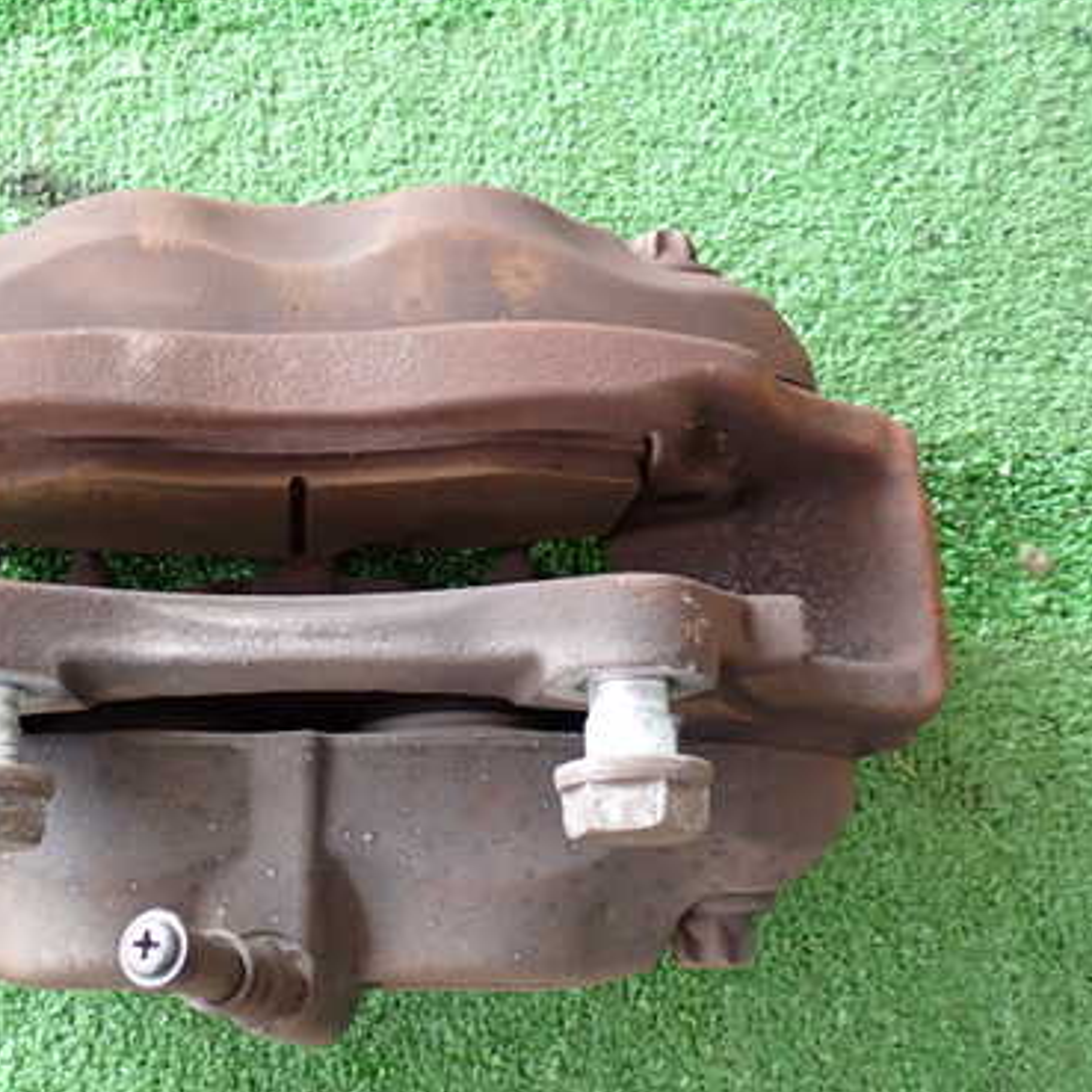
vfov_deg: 36.8
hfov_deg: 35.8
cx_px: 243
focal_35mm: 46
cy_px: 598
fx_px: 1642
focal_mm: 5.79
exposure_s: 1/30
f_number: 2.4
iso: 250
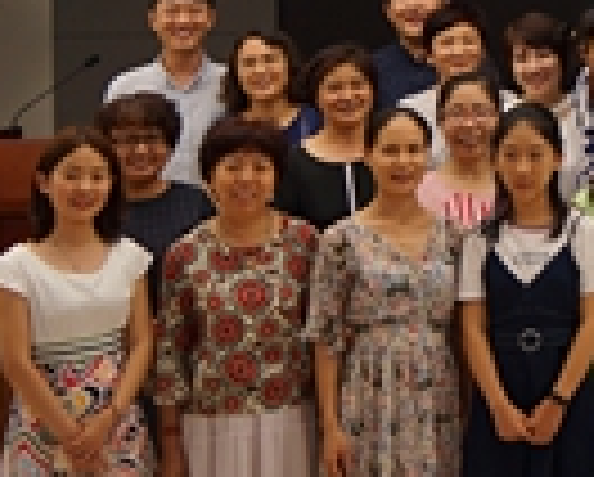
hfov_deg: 13.8
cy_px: -173
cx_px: 1143
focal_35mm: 121
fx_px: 2130
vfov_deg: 12.3
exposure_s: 1/60
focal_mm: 21
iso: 125
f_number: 4
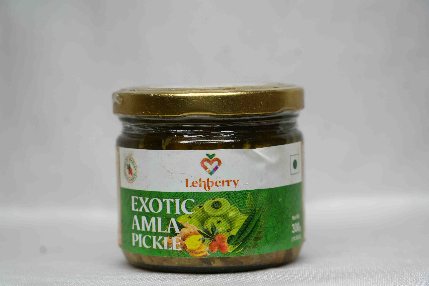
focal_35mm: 105
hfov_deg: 19.5
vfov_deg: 13.0
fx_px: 1251
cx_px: 218
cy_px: 150
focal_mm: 99
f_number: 5
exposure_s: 1/80
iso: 250
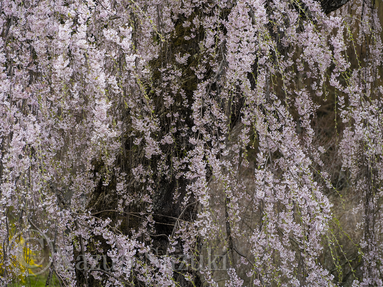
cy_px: 144
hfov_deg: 13.6
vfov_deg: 10.2
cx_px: 192
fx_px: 1604
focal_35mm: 145
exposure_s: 1/400
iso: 1250
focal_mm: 183
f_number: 8
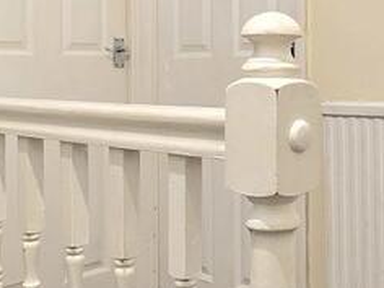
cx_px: 260
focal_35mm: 55
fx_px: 610
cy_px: 60
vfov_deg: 26.1
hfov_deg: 34.6
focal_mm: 2.2
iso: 200
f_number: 2.2
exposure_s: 1/50.3
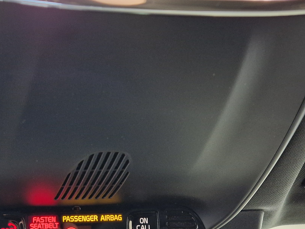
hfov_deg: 32.6
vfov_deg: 25.5
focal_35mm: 57
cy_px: 155
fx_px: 502
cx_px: 50
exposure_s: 1/50
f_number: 1.8
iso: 640
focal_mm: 5.4
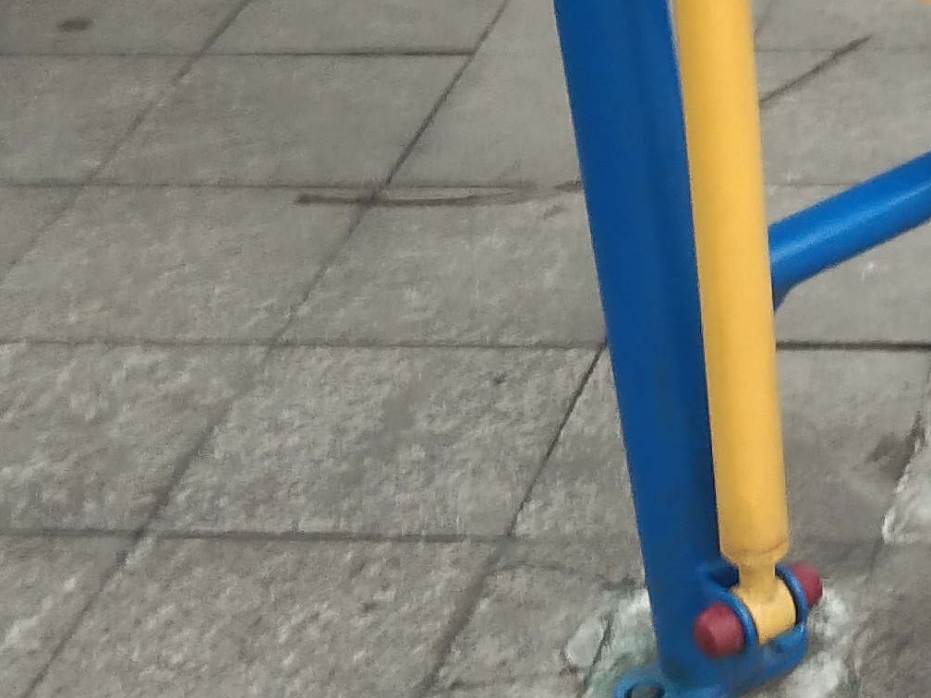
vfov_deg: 11.5
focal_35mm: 128
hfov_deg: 14.9
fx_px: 3443
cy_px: 93
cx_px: 1131
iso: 125
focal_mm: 3.69
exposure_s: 1/50
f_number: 2.2
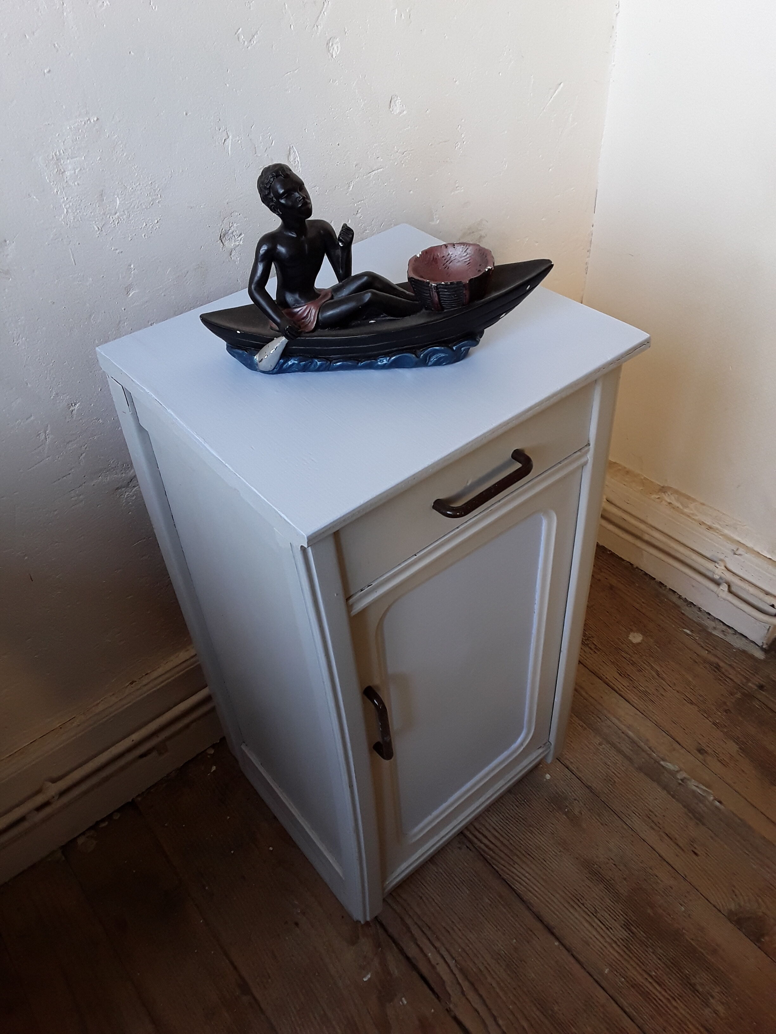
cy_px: 517
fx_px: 807
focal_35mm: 27
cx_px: 388
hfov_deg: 51.4
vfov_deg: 65.3
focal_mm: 2.91
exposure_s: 1/33
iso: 64
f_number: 1.9
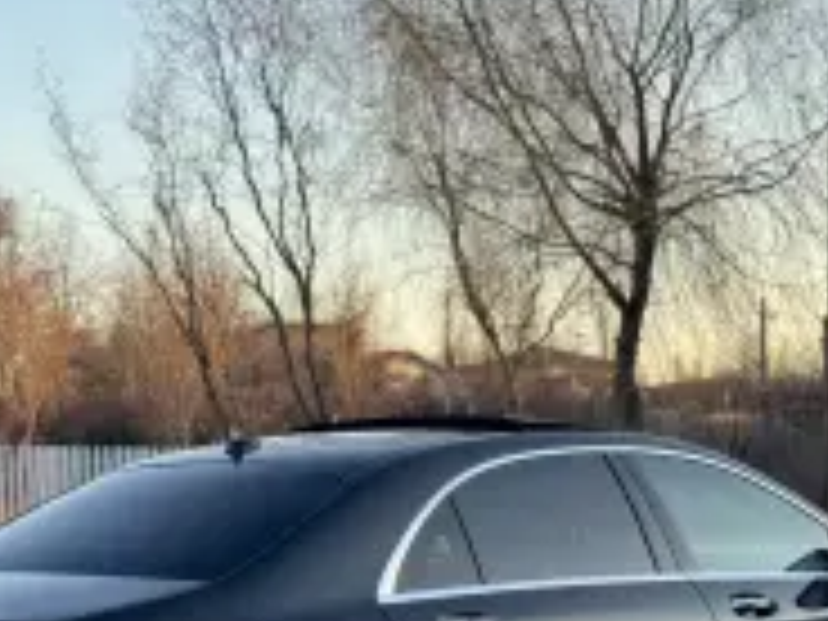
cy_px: 558
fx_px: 2248
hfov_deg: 20.9
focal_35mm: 94
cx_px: 410
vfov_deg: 15.5
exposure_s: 1/407
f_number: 1.78
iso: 64
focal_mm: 6.76
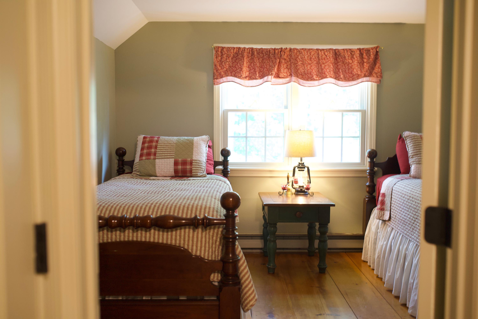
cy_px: 160
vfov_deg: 37.9
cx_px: 239
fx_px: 465
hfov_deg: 54.4
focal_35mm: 35
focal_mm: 35
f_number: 3.2
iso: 2200
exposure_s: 1/40
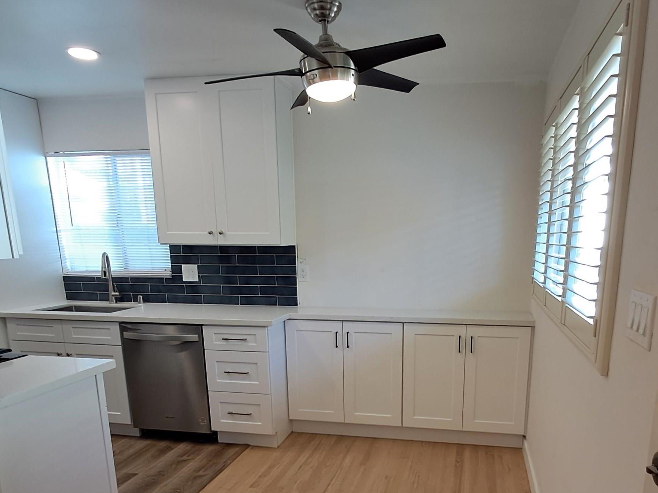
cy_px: 348
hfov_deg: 63.1
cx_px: 376
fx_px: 532
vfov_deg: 48.5
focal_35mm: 28
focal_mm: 1.64
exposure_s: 1/40
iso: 64
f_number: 2.2
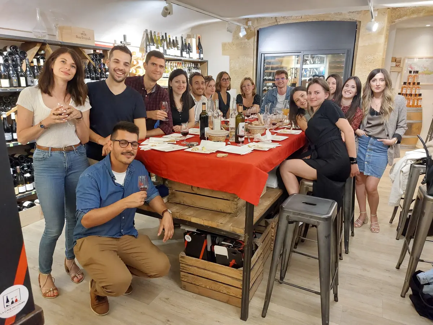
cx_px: 216
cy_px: 162
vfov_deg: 54.9
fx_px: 313
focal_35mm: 25
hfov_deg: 69.4
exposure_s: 1/25
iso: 500
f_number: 1.8
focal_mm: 5.23
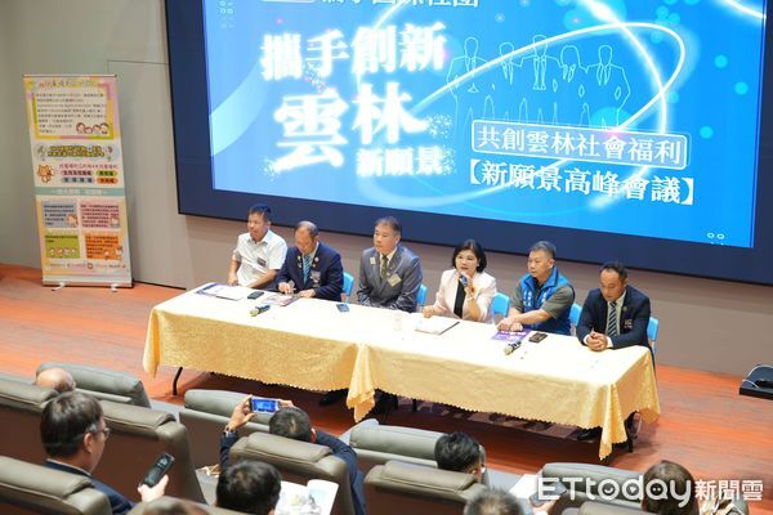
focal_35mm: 61
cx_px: 386
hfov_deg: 32.9
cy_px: 258
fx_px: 1310
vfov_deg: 22.3
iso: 400
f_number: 4
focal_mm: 61
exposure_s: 1/25
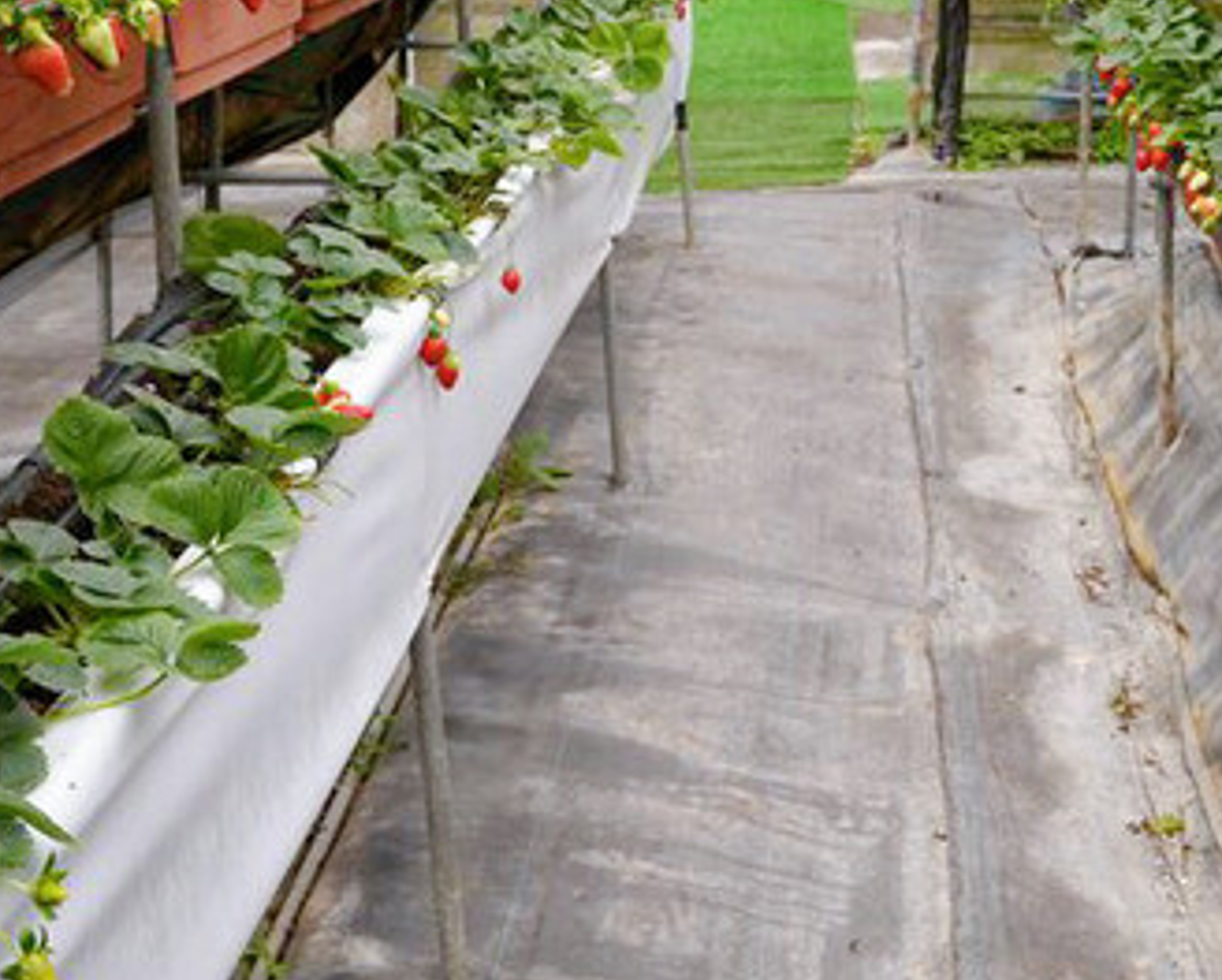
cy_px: 287
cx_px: 846
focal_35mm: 68
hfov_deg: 27.7
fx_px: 2462
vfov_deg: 22.4
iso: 320
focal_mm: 28
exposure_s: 1/200
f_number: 8
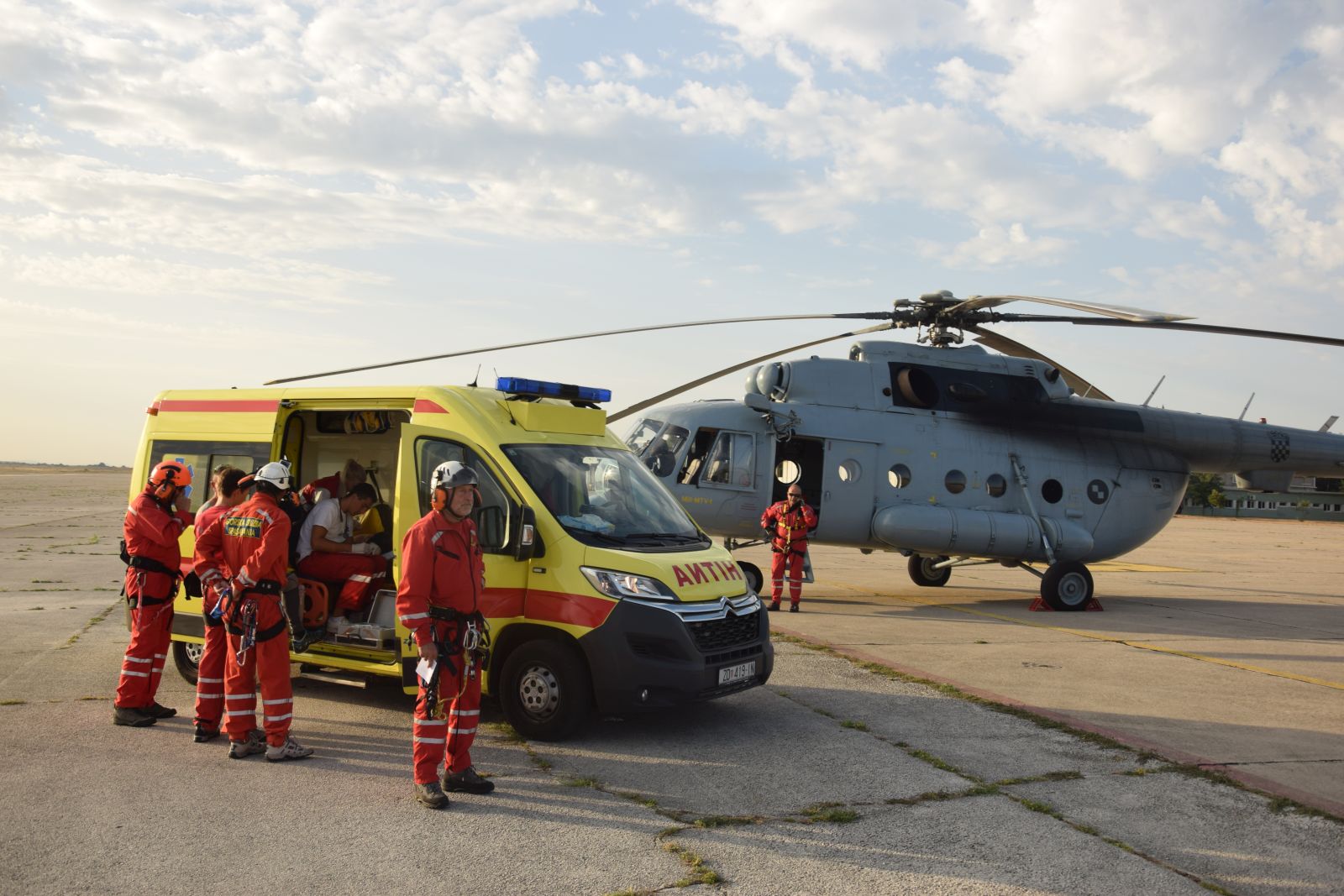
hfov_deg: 57.2
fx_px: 1232
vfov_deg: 40.0
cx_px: 672
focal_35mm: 33
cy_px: 448
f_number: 7.1
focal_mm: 22
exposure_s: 1/200
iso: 100
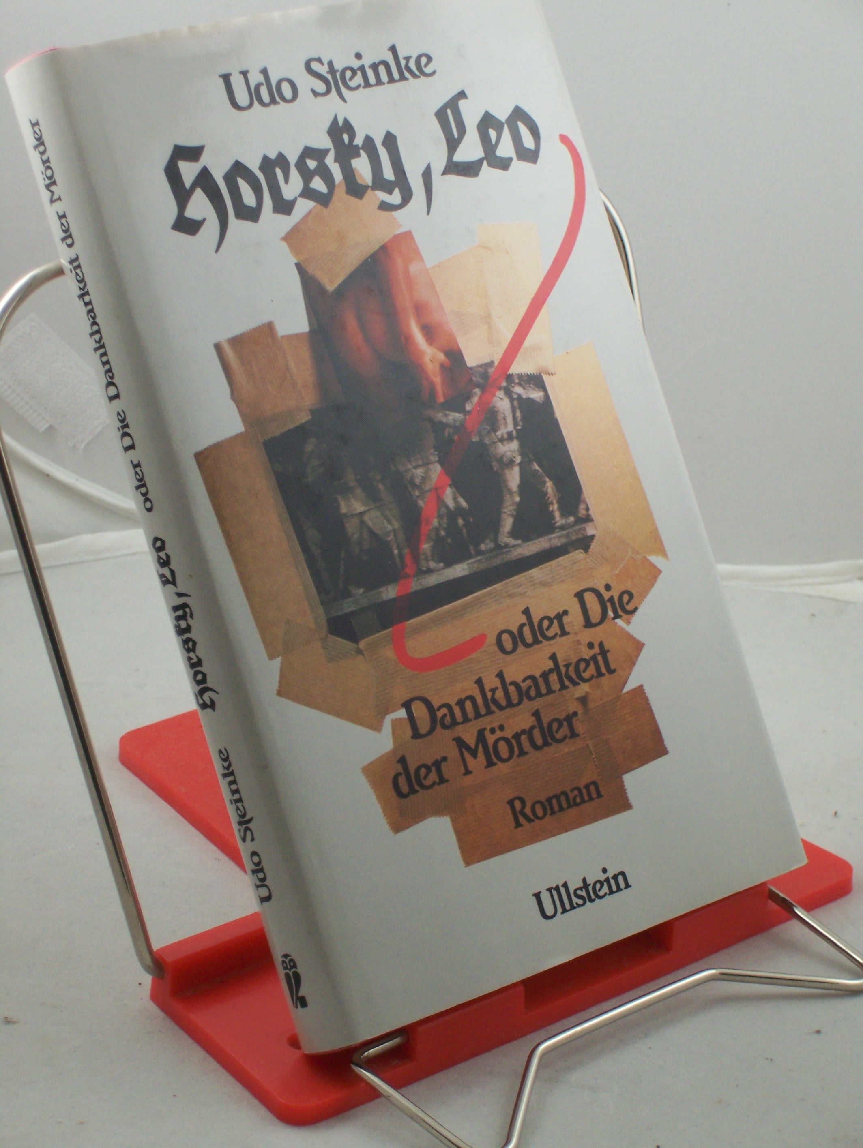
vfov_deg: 19.2
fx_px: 3386
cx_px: 432
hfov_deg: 14.5
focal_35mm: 102
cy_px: 574
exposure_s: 1/100
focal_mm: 16.8
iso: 160
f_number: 4.6
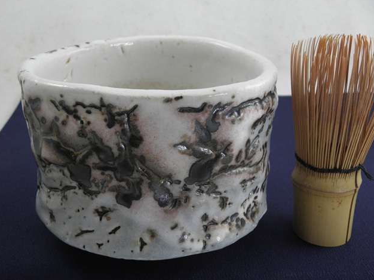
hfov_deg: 42.1
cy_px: 140
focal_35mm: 45
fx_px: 486
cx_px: 188
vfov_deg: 32.2
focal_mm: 7.87
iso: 125
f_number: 3.3
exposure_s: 1/20
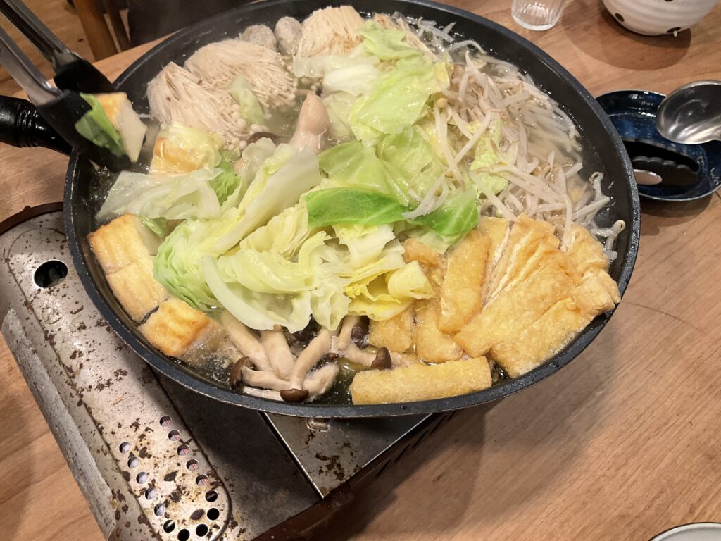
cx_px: 360
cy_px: 270
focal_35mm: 29
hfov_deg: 61.7
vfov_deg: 48.2
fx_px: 604
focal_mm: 3
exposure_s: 1/50
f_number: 1.8
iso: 80
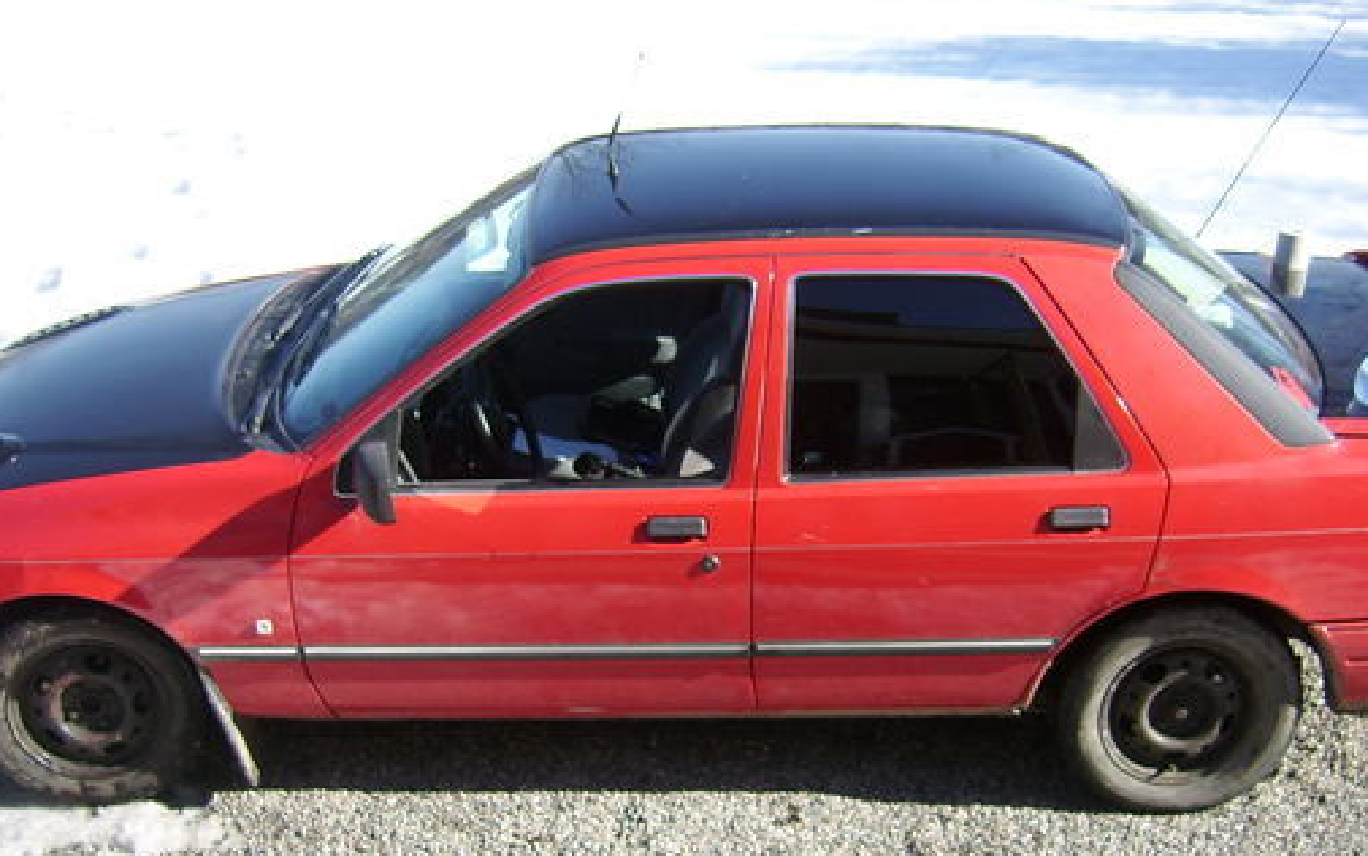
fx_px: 1753
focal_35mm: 47
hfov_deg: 42.6
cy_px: 566
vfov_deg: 27.3
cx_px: 677
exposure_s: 1/500
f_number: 2.8
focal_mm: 5.95
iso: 50
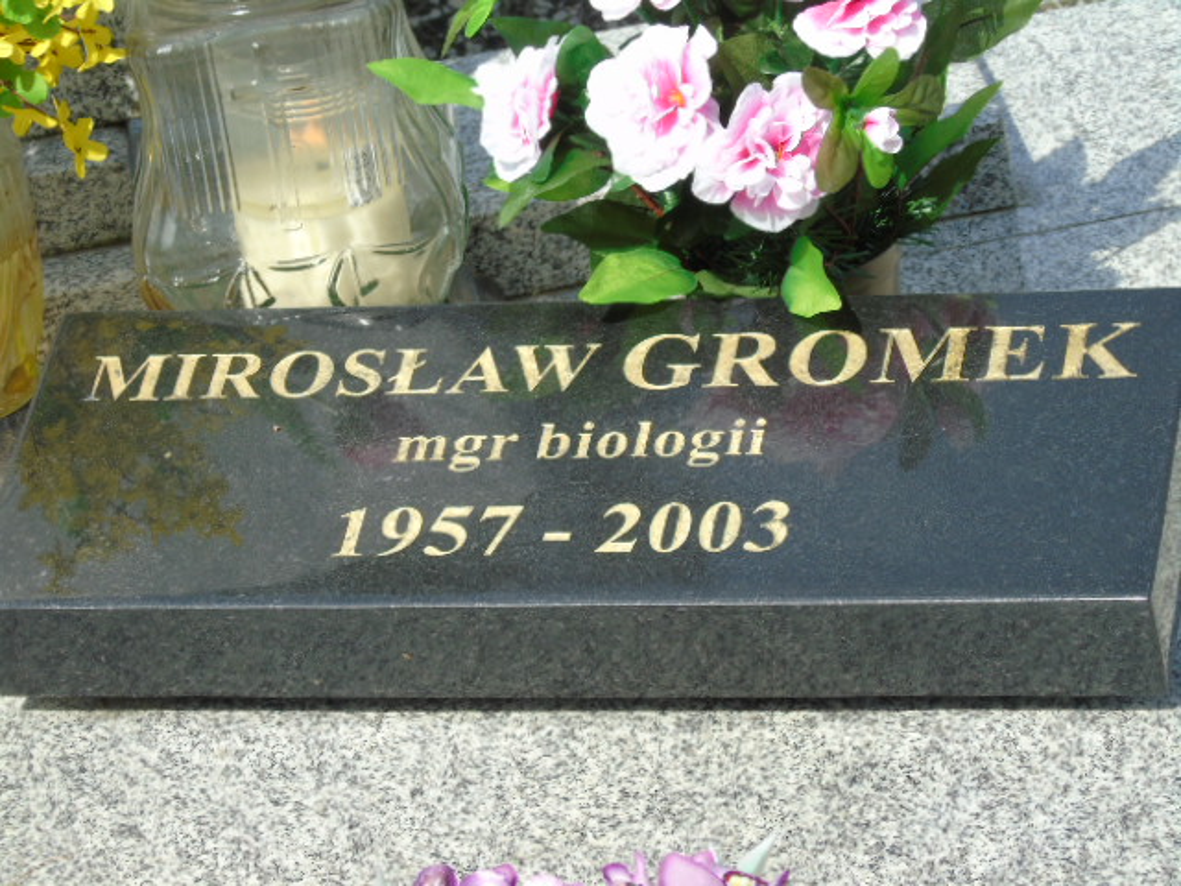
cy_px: 443
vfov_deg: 10.4
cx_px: 590
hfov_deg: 13.9
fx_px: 4845
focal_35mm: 142
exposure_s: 1/400
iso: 80
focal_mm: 25
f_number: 4.7
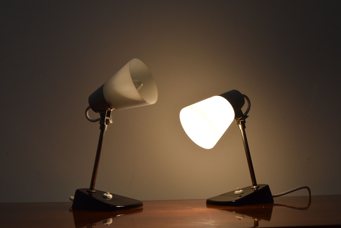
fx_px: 427
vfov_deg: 29.9
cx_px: 170
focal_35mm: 45
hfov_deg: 43.6
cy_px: 114
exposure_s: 1/640
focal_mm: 30
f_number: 13
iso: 1600
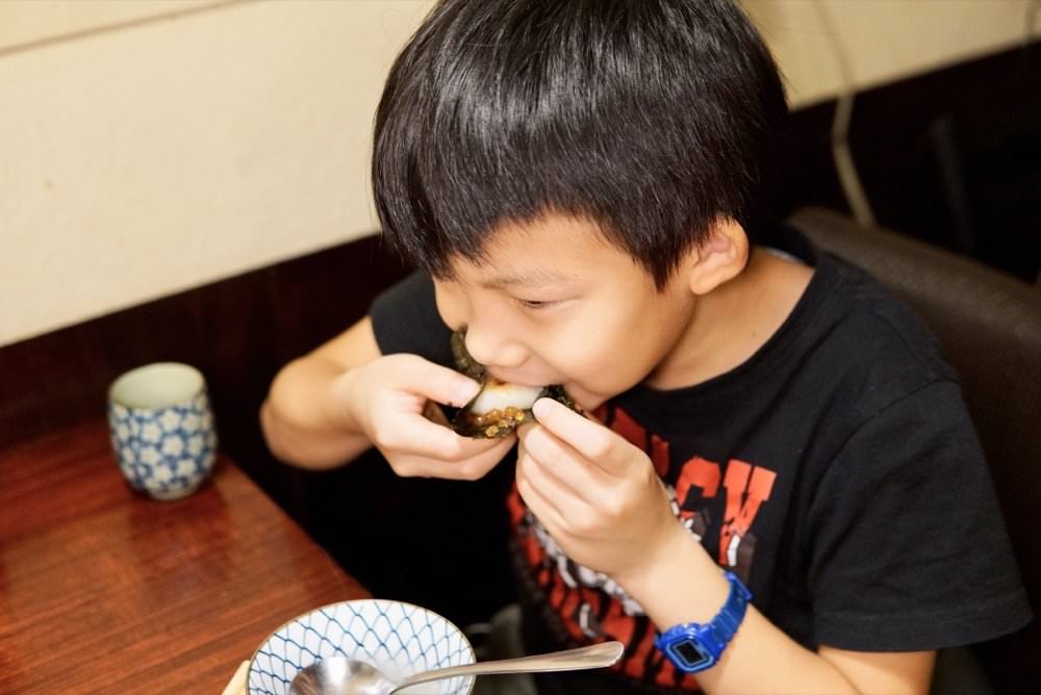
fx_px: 1302
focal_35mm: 45
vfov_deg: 29.9
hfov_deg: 43.6
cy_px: 348
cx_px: 520
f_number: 2
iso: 1600
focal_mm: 30
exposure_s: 1/160
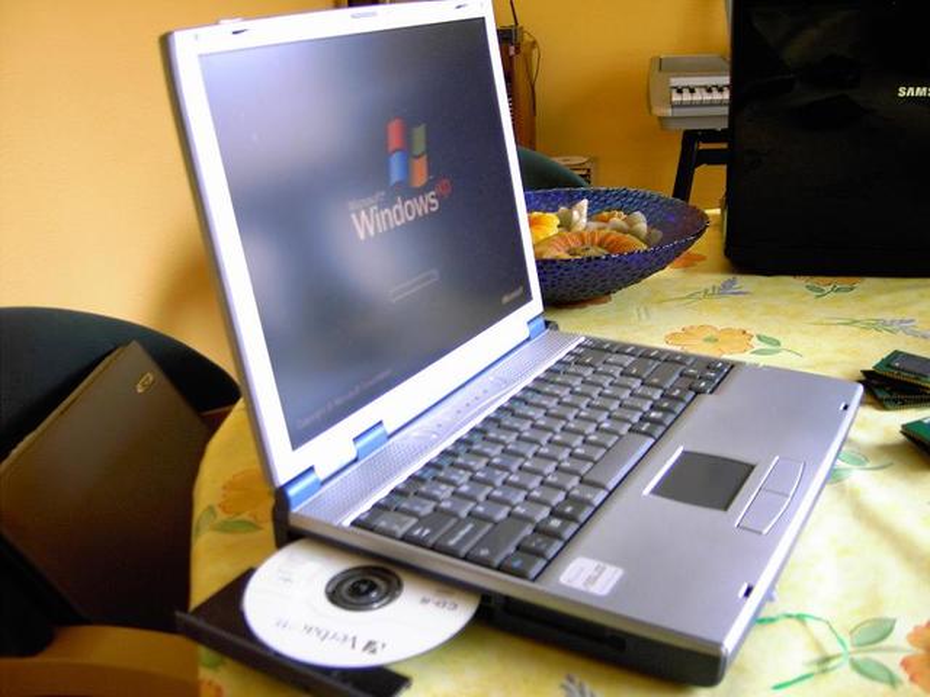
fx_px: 940
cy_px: 348
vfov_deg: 40.7
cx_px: 465
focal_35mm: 35
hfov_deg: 52.6
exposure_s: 1/13
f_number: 2.8
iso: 200
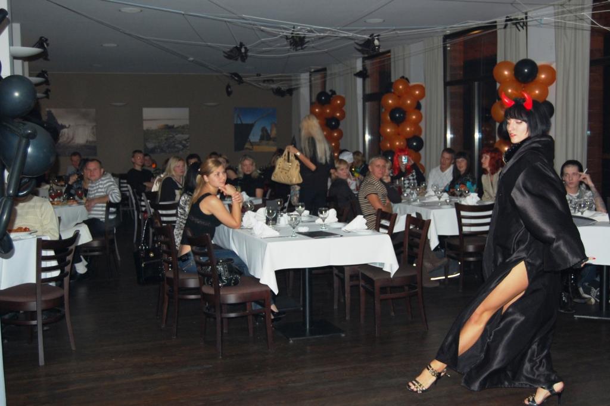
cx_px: 305
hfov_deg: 46.4
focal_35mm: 42
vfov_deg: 31.8
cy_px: 203
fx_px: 711
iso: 400
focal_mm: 28
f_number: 4.2
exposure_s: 1/60
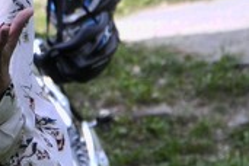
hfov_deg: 2.2
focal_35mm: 919
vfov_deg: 1.5
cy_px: -70
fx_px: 6355
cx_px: -252
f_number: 5.6
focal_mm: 105
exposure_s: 1/800
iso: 500
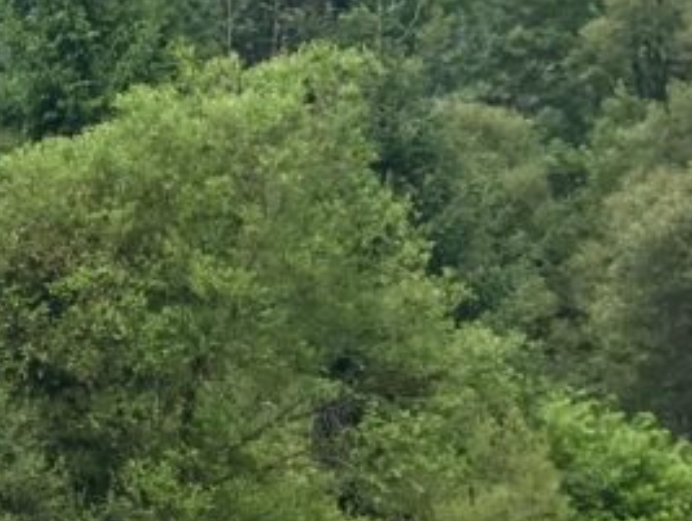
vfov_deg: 10.0
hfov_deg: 11.2
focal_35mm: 148
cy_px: 306
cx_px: -960
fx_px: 2963
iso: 25
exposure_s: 1/651
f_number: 2.2
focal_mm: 4.15
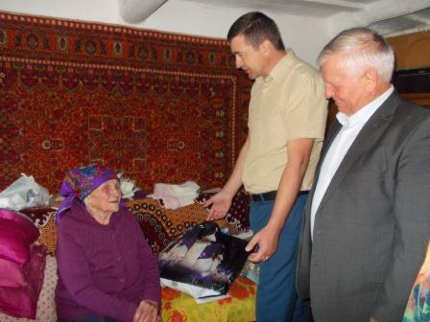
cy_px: 161
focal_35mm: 28
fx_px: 348
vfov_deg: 49.7
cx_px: 215
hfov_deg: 63.4
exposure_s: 1/25
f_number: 2.7
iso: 200
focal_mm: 4
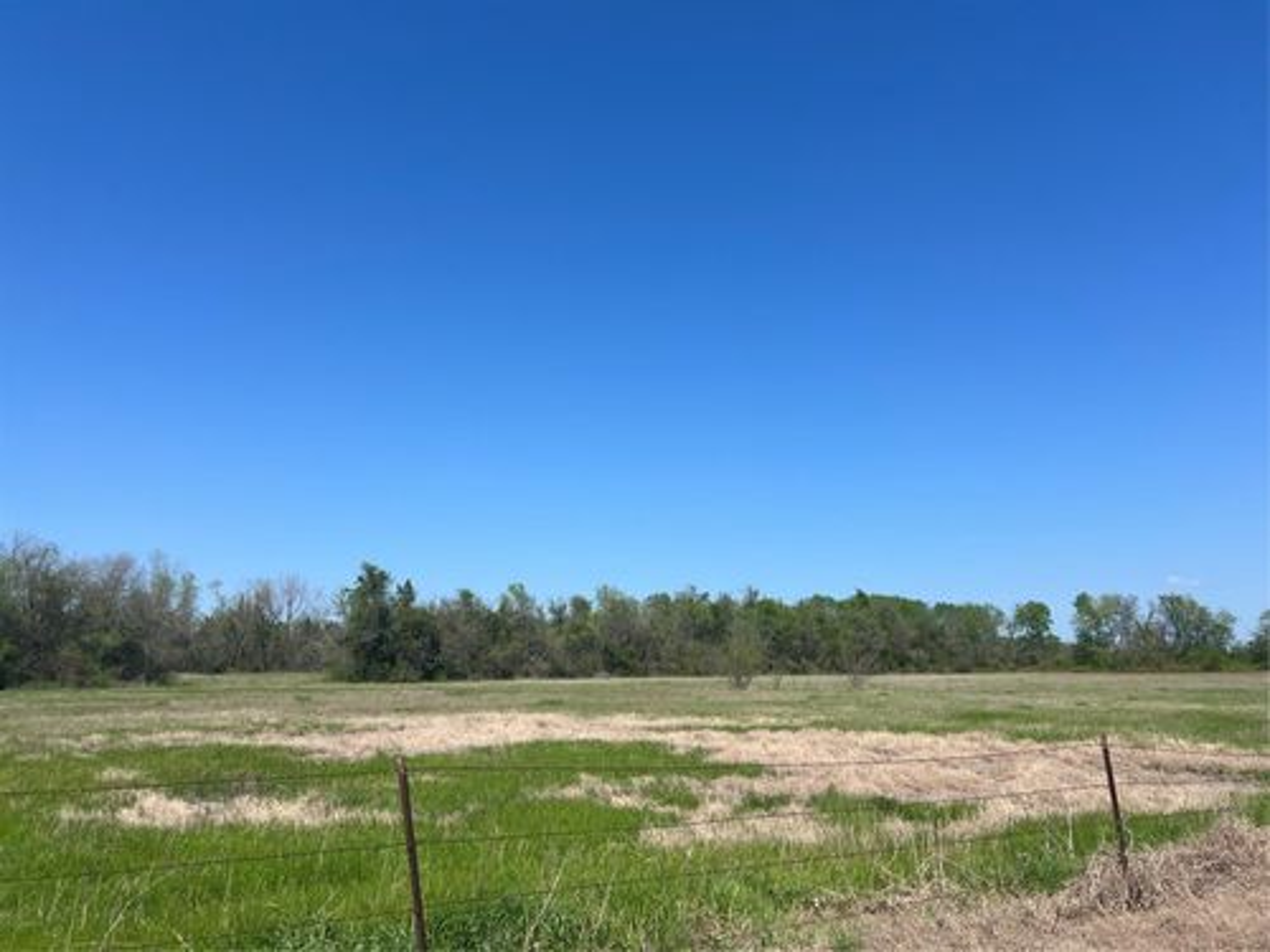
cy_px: 476
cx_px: 635
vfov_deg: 53.1
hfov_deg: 67.3
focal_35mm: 26
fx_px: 954
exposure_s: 1/5319
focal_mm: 5.7
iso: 50
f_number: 1.5
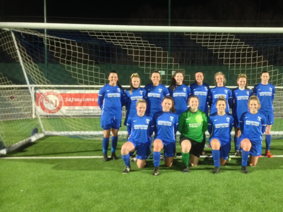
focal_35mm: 44
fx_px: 360
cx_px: 184
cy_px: 98
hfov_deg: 42.5
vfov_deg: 32.9
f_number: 2.4
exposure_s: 1/20
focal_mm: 4.12
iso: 400
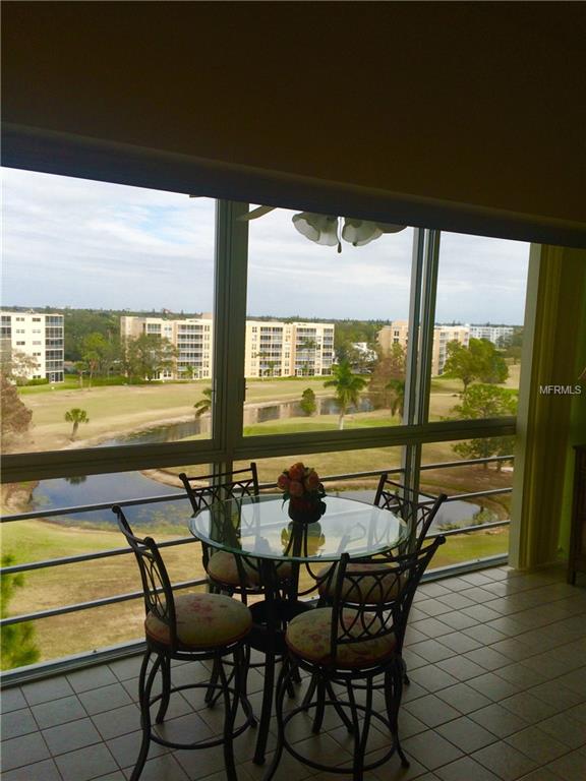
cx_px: 293
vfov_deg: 61.7
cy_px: 390
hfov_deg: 48.2
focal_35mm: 29
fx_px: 655
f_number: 2.2
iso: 32
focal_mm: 4.15
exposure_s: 1/1001
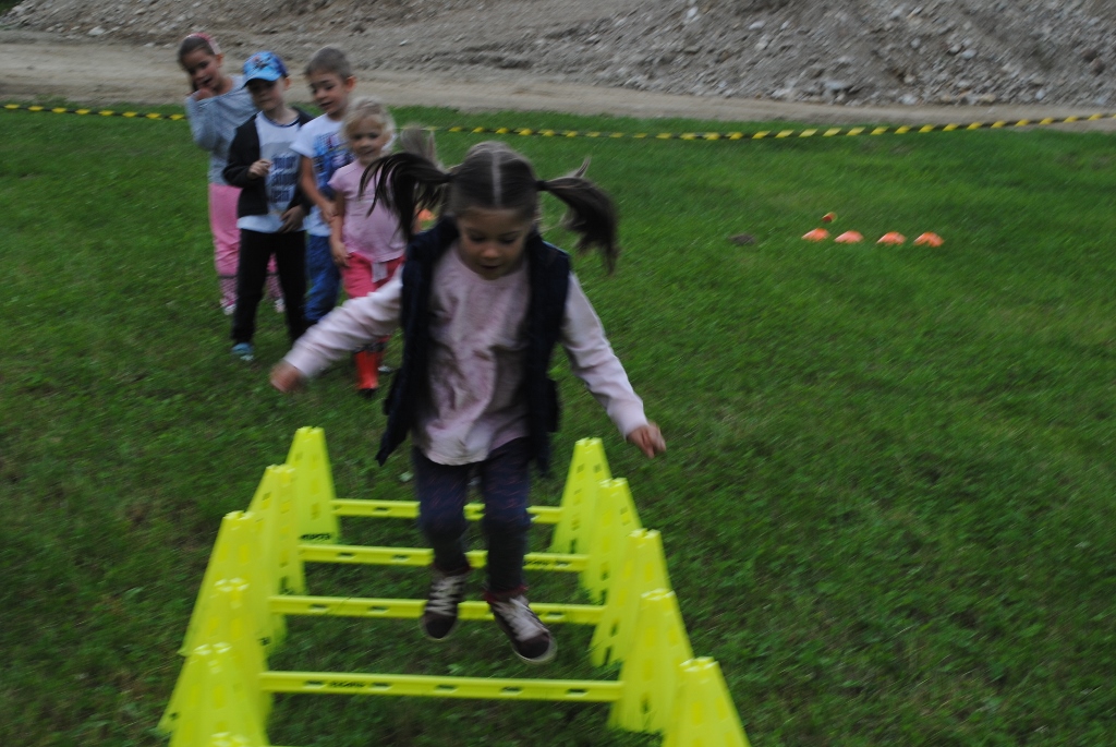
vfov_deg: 23.8
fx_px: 1769
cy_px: 374
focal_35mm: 57
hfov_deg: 35.0
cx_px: 558
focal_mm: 38
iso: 160
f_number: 8
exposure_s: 1/60
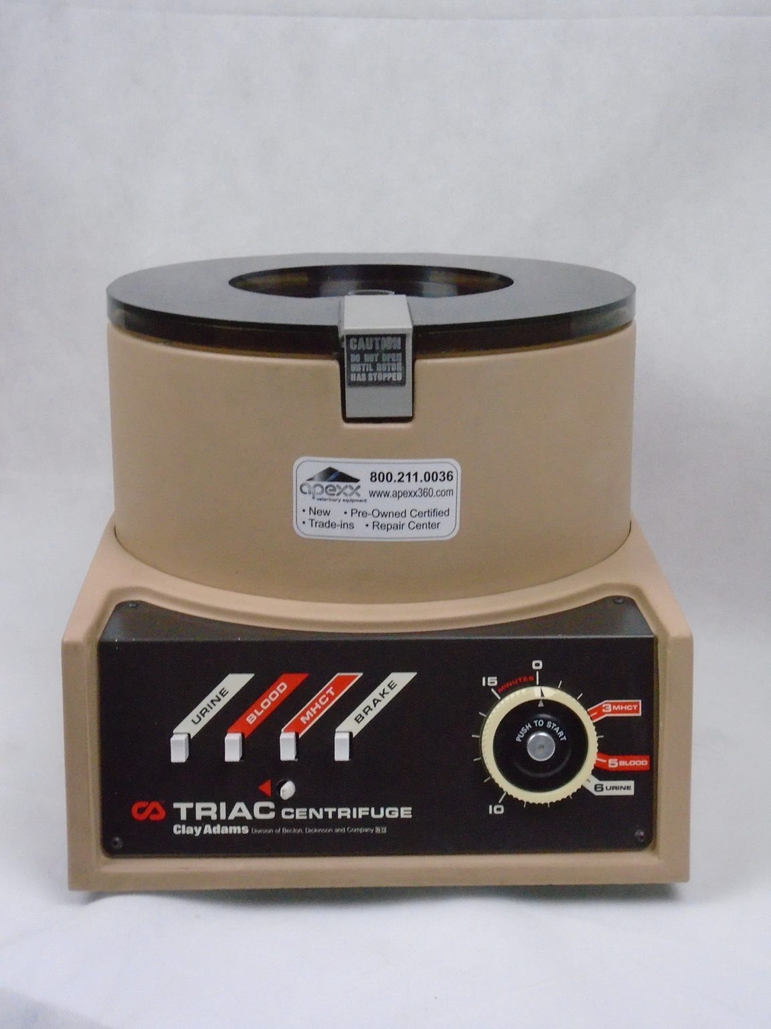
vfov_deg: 38.9
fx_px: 1455
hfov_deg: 29.7
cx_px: 386
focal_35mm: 49
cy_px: 514
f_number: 4.5
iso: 800
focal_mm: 8.7
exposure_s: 1/60
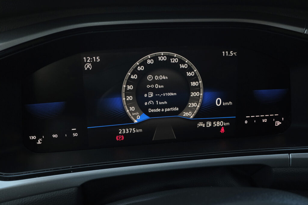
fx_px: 282
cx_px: 154
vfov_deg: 40.0
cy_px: 102
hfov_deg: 57.2
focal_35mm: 33
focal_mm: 22.1
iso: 2000
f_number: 9
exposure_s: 1/125
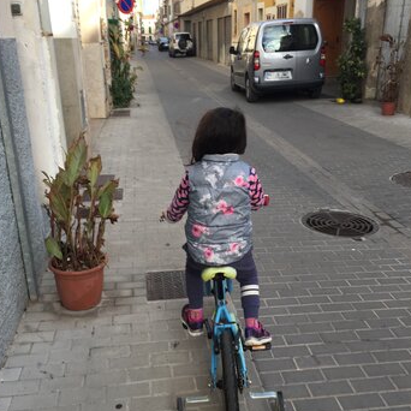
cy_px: 233
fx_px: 484
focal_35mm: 36
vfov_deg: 45.9
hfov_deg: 46.0
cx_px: 202
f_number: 2.2
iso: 32
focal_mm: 4.15
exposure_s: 1/273
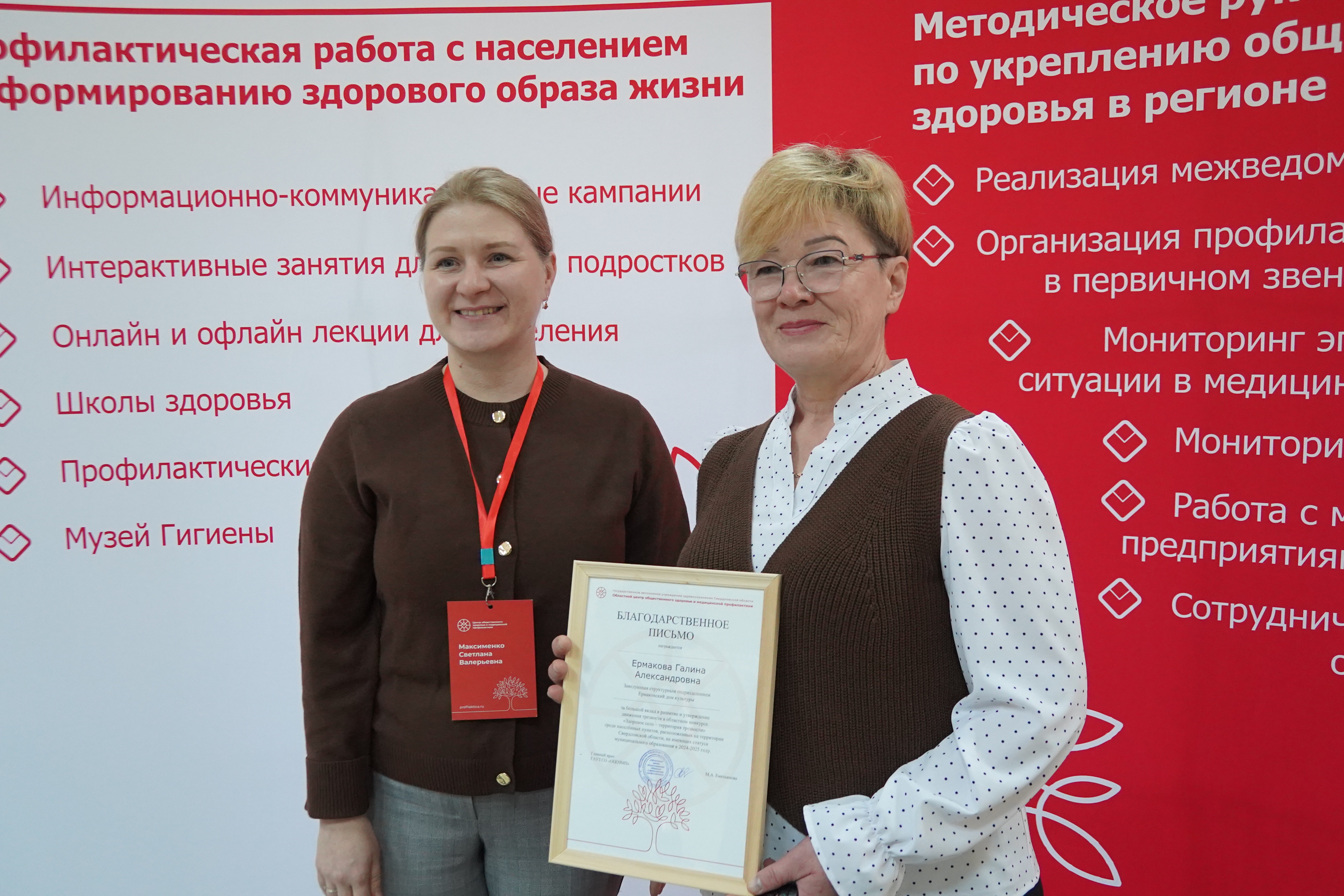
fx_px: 1232
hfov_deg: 57.2
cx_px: 672
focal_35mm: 33
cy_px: 448
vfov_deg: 40.0
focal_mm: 22
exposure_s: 1/160
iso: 4000
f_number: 4
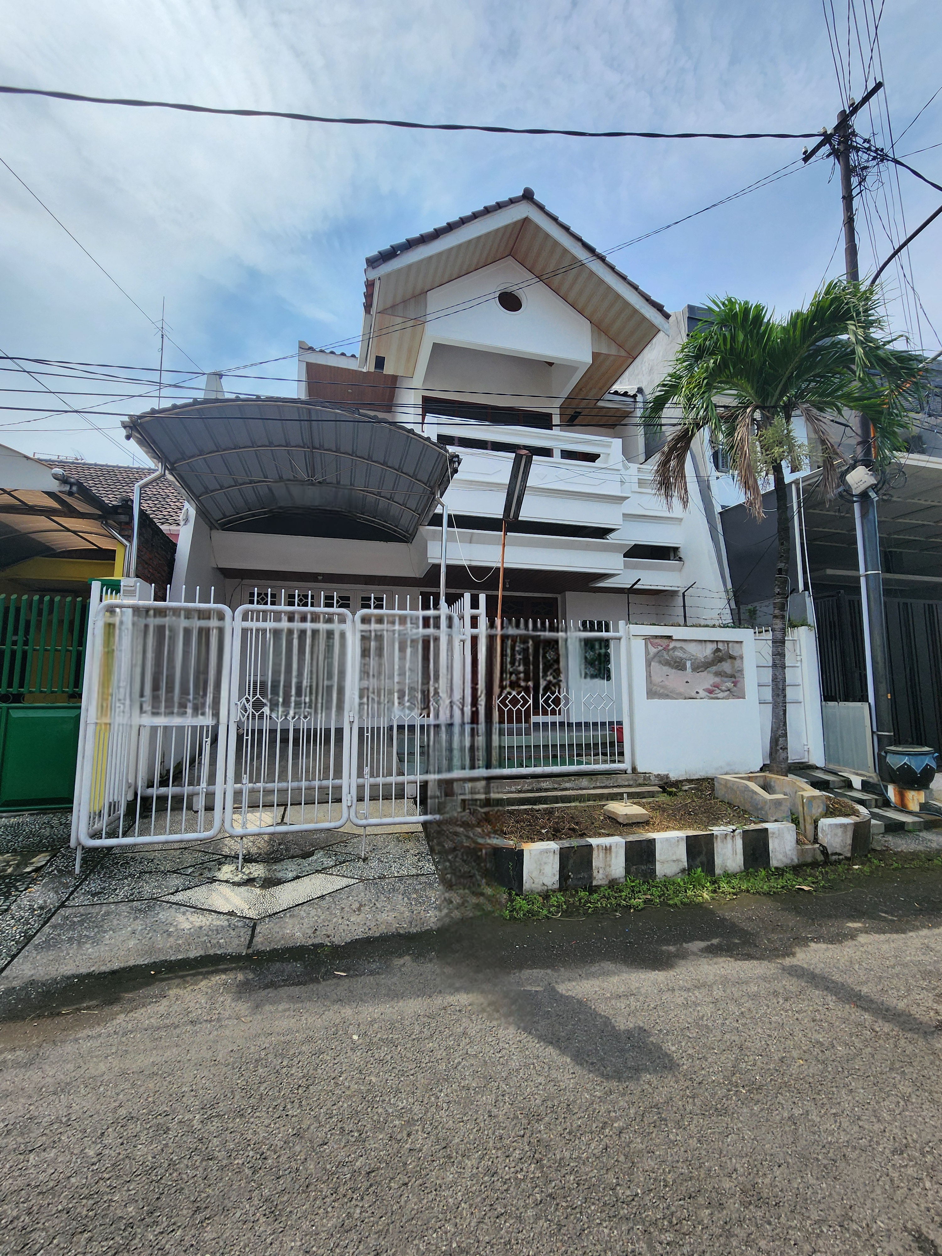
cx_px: 471
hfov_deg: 89.9
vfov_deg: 106.2
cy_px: 628
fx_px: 472
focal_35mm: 13
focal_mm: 2.2
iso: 50
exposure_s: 1/3333
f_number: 2.2
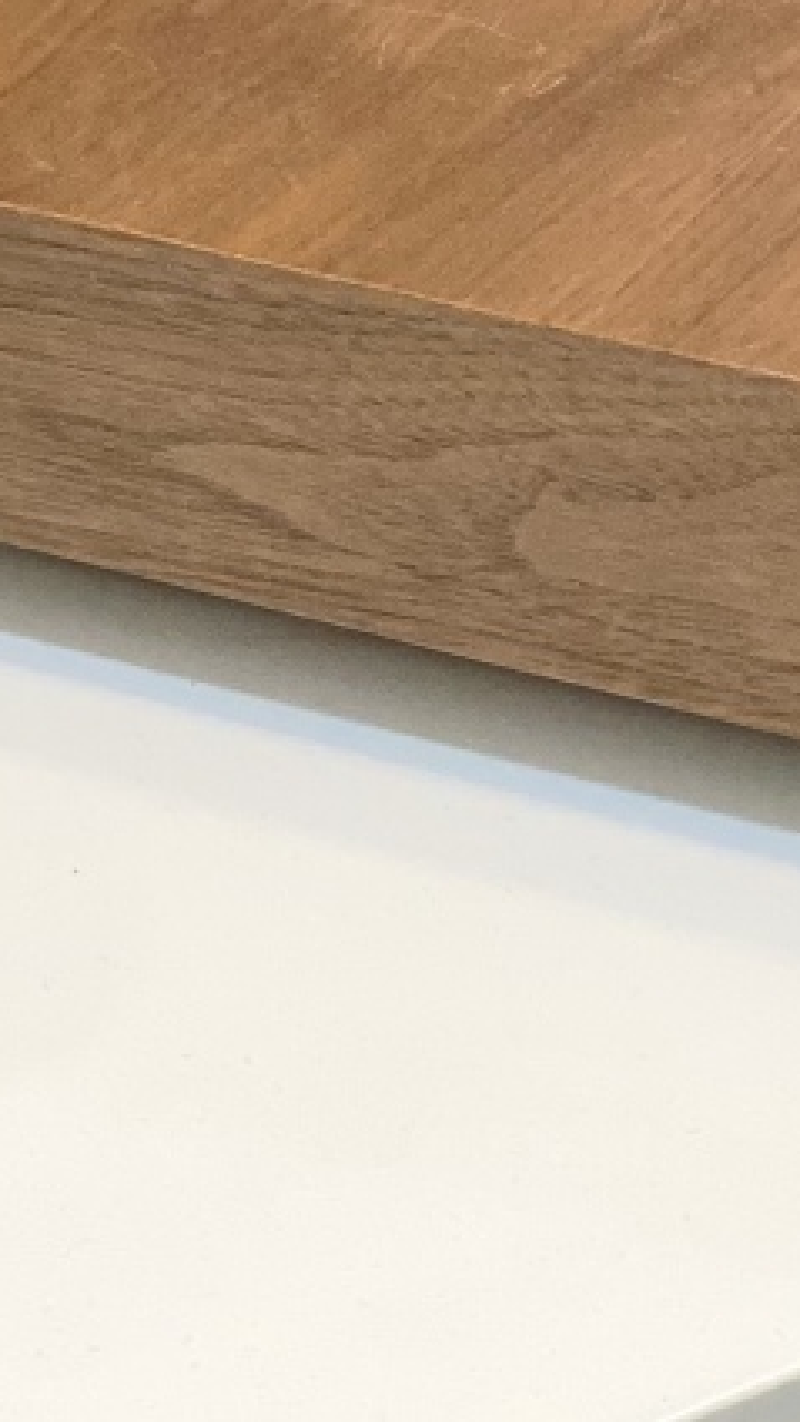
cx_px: 1238
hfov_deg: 6.2
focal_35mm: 192
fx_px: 7242
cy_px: 2121
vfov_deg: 10.8
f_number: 2
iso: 50
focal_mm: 6
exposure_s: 1/100
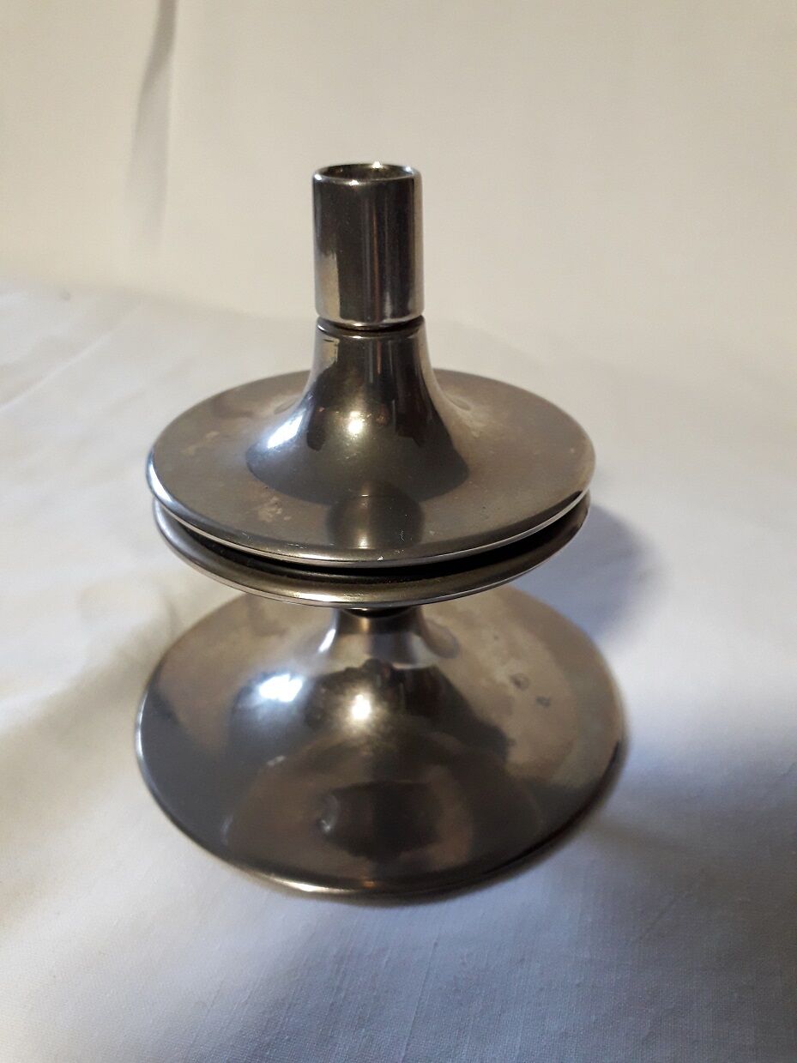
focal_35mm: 27
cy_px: 532
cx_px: 398
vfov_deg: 65.3
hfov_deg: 51.3
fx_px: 829
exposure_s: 1/25
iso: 200
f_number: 1.9
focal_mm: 3.6
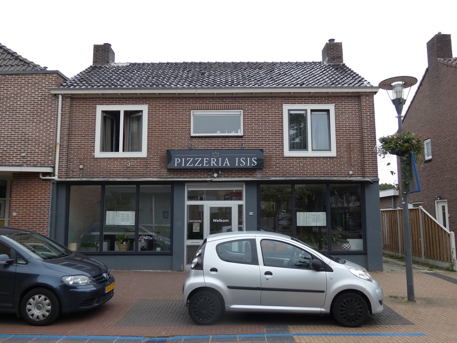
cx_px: 228
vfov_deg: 46.8
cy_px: 172
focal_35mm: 30
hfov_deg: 60.0
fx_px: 396
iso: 80
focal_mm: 5.3
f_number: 3.3
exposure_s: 1/250
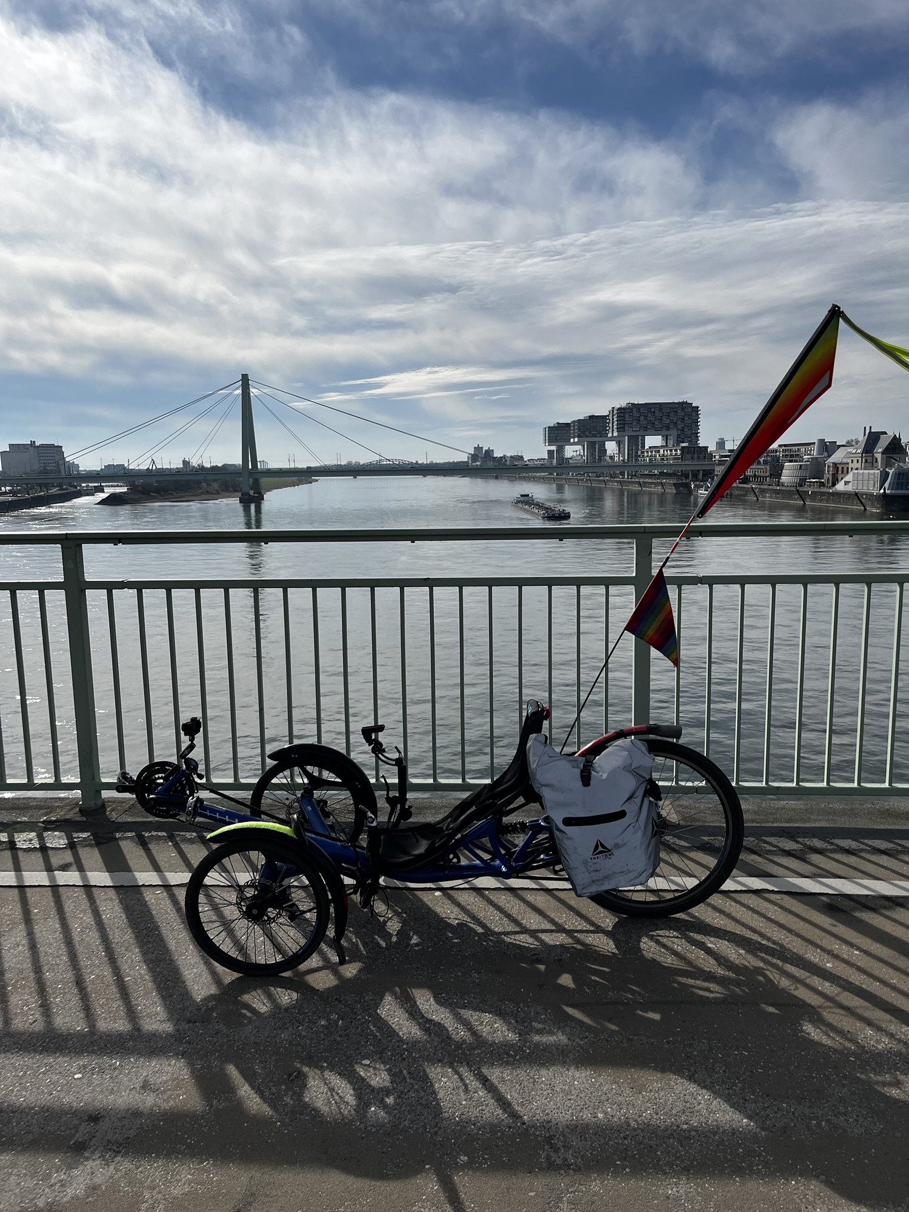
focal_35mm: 26
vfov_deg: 67.3
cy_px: 606
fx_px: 910
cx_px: 454
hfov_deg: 53.1
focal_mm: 5.1
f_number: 1.6
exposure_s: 1/9091
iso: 50
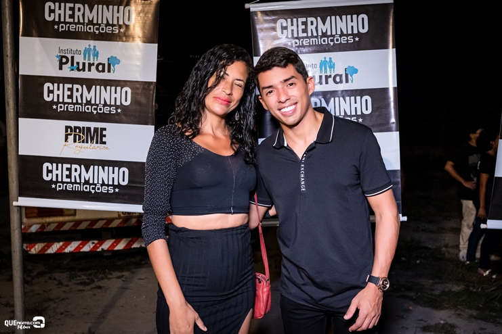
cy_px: 167
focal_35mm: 36
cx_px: 251
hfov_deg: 53.1
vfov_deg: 36.9
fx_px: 502
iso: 2500
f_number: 2.8
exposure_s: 1/250
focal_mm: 24
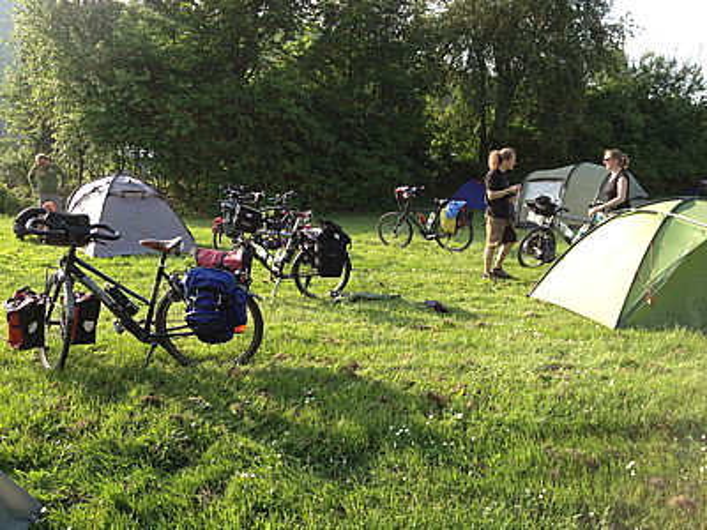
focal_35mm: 35
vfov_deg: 40.7
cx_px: 354
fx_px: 715
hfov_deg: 52.6
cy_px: 265
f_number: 2.4
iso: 50
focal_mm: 4.28
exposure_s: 1/365
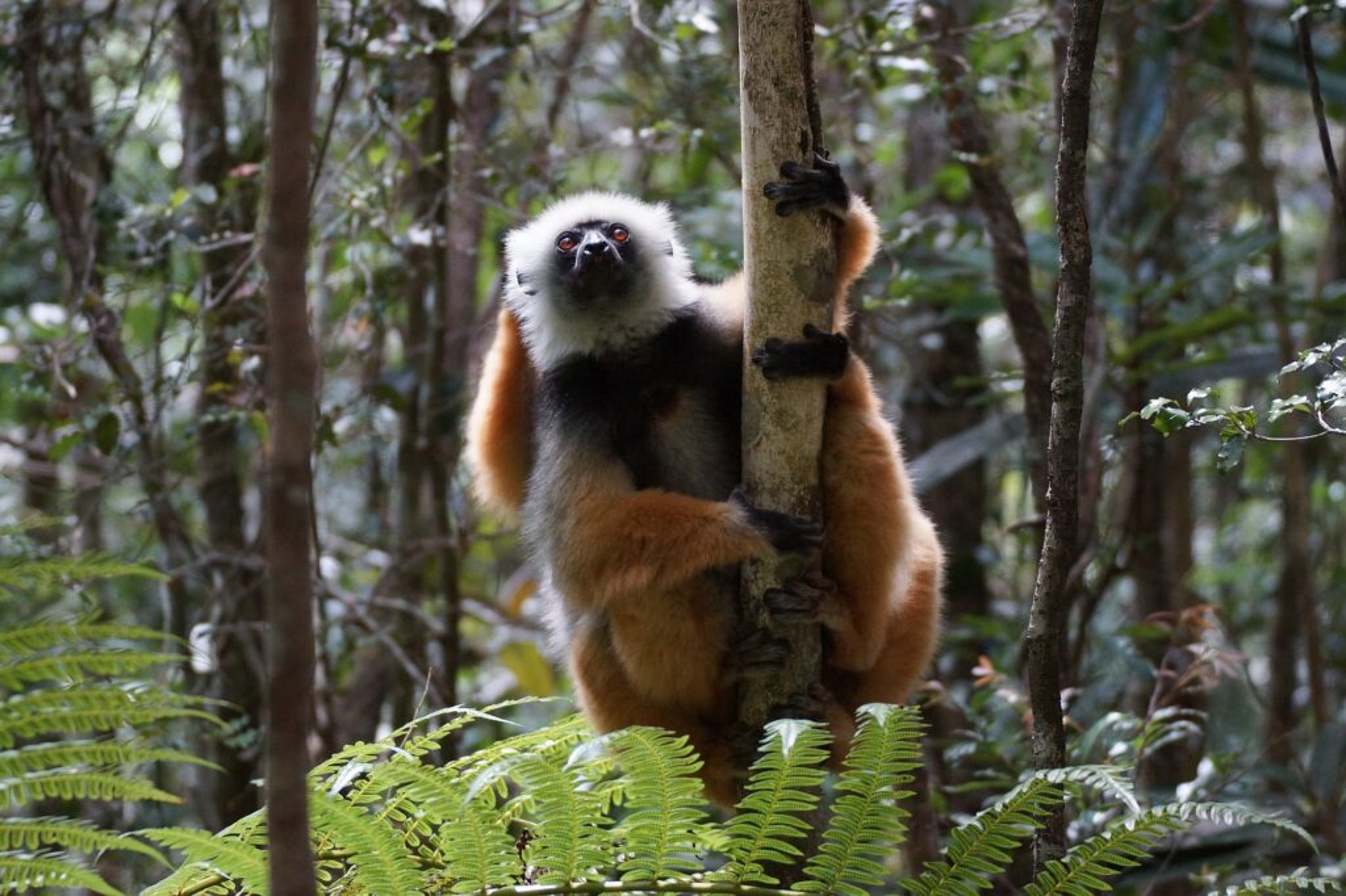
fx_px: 6167
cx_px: 673
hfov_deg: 12.5
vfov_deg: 8.3
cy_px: 448
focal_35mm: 165
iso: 1600
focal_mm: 110
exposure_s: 1/200
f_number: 4.5
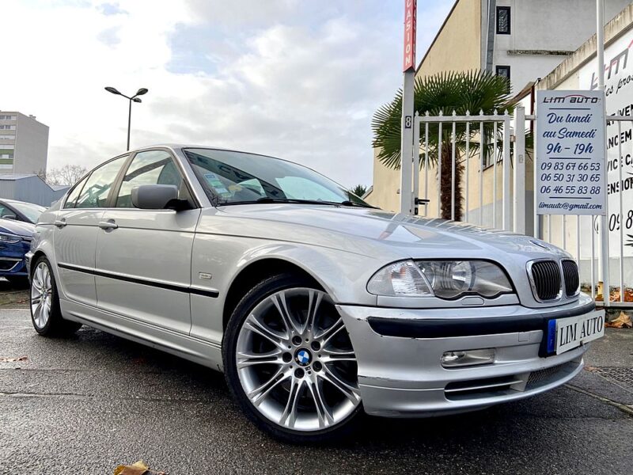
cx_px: 316
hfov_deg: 67.3
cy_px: 238
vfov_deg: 53.1
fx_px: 475
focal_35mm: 26
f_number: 1.8
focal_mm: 4.25
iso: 32
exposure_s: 1/201
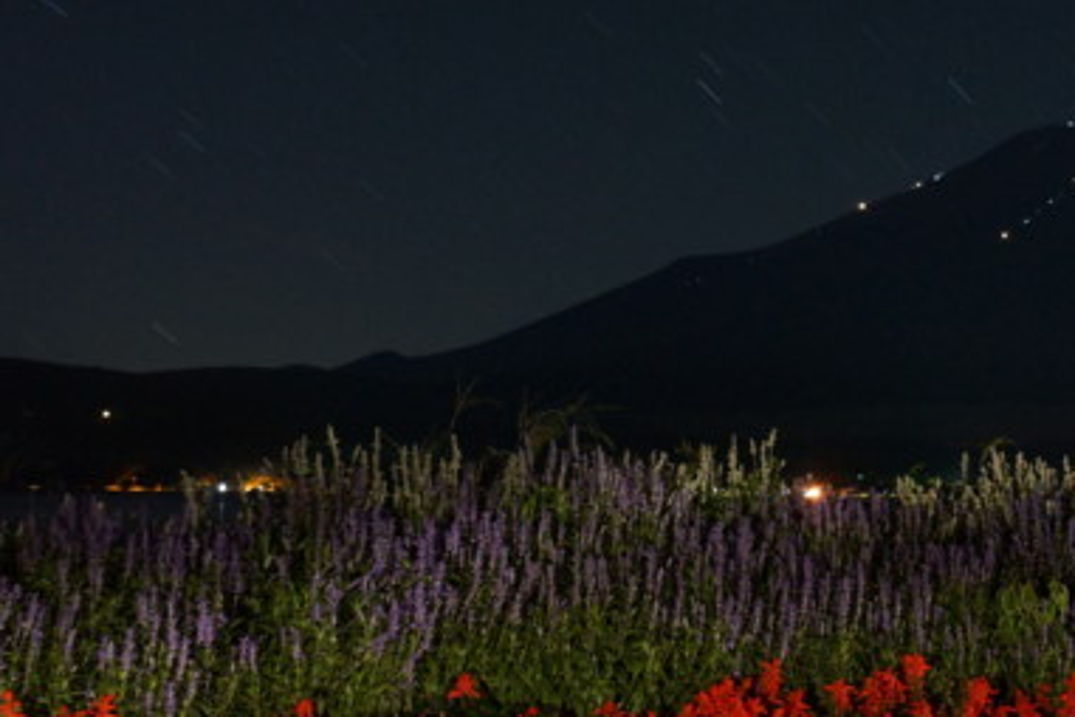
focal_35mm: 63
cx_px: 948
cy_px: 182
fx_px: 1881
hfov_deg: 30.6
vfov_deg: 21.4
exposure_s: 240
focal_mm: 20
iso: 400
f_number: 8
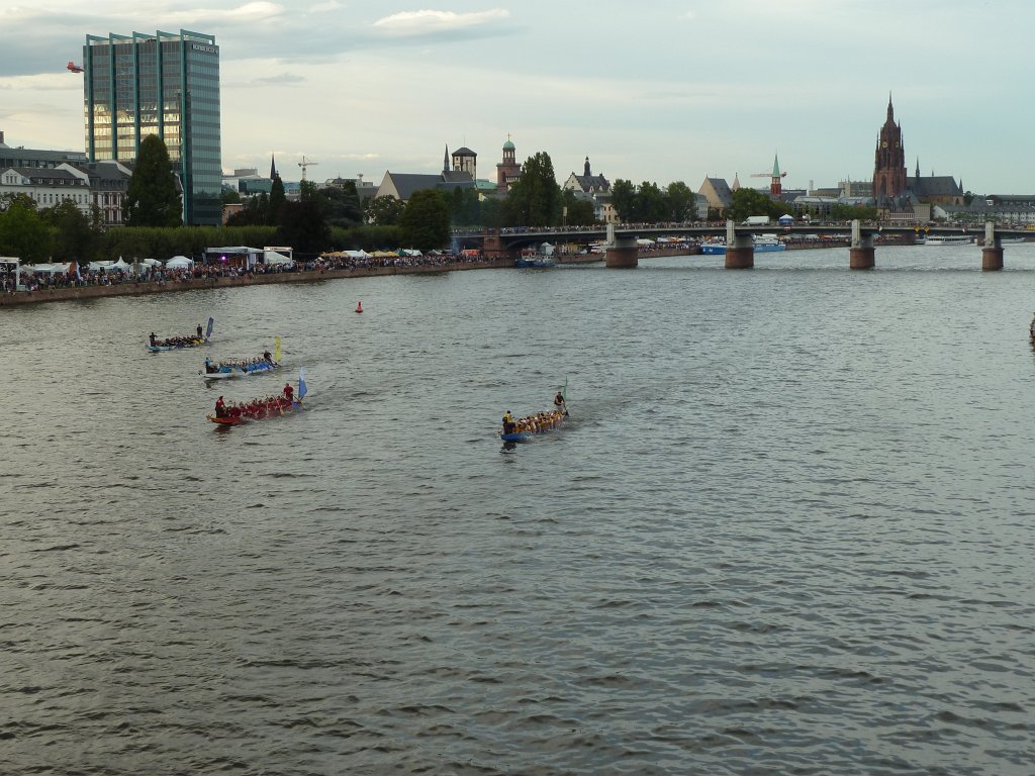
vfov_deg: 26.6
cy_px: 388
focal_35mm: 55
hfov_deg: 34.9
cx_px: 518
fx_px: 1644
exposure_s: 1/125
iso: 80
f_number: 3.9
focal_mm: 9.1
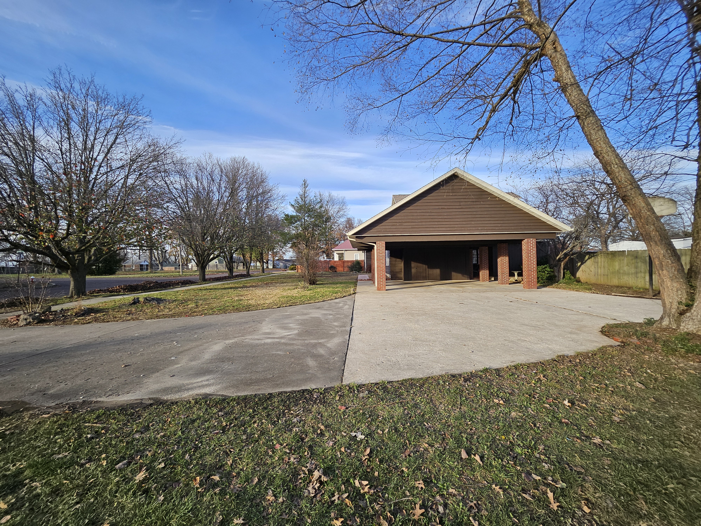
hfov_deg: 106.2
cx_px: 350
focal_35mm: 13
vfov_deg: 89.9
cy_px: 263
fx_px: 263
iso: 32
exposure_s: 1/359
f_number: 2.2
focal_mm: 1.74
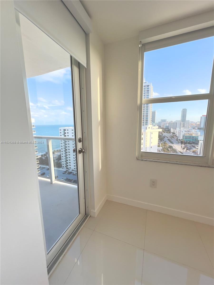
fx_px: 107
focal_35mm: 13
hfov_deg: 89.9
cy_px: 142
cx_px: 107
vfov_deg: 106.2
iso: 50
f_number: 1.8
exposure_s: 1/120
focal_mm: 1.57
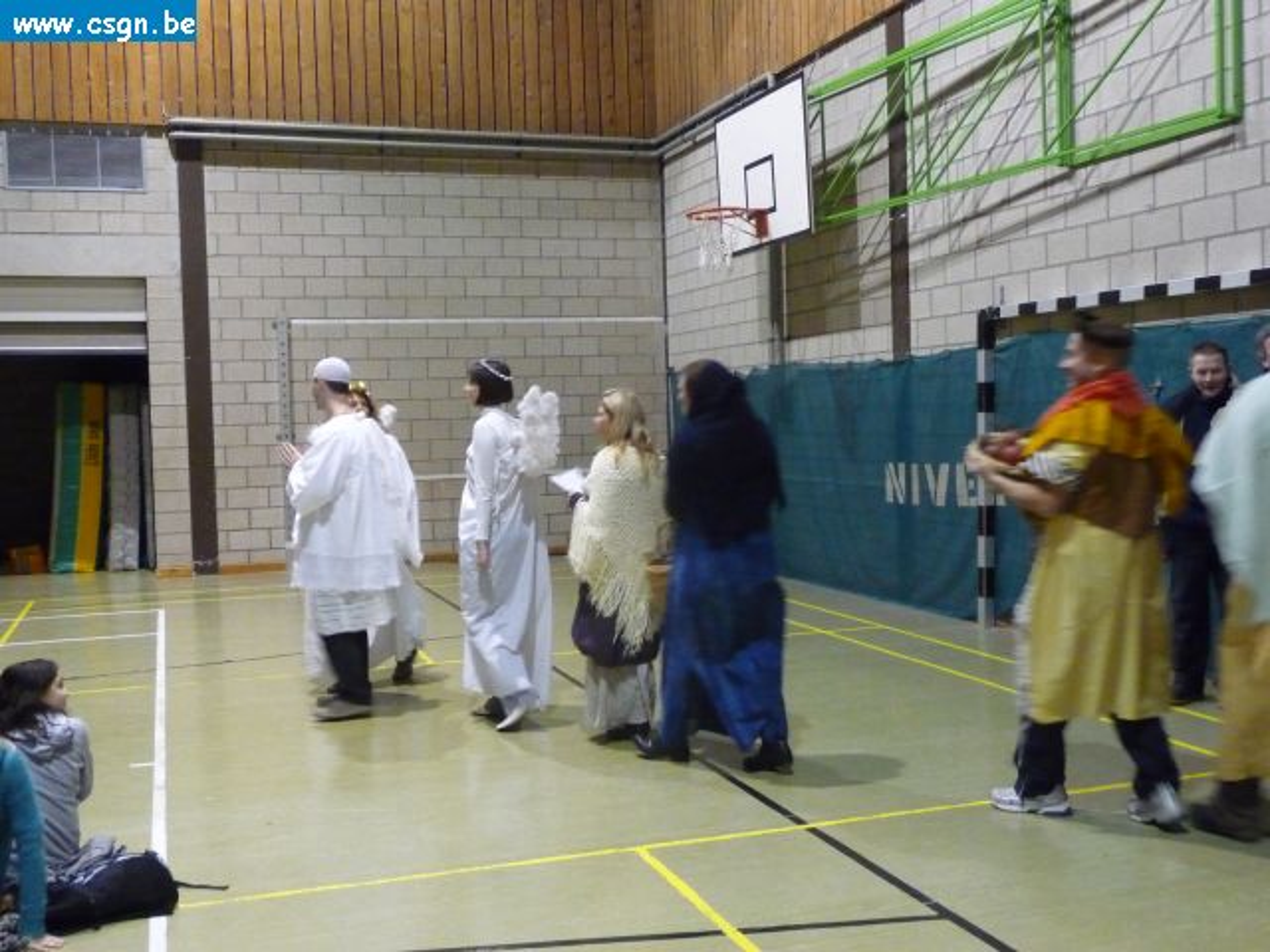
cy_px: 476
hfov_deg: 49.0
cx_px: 635
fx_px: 1394
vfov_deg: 37.7
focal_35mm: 38
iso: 800
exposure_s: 1/20
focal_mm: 6.3
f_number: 3.8
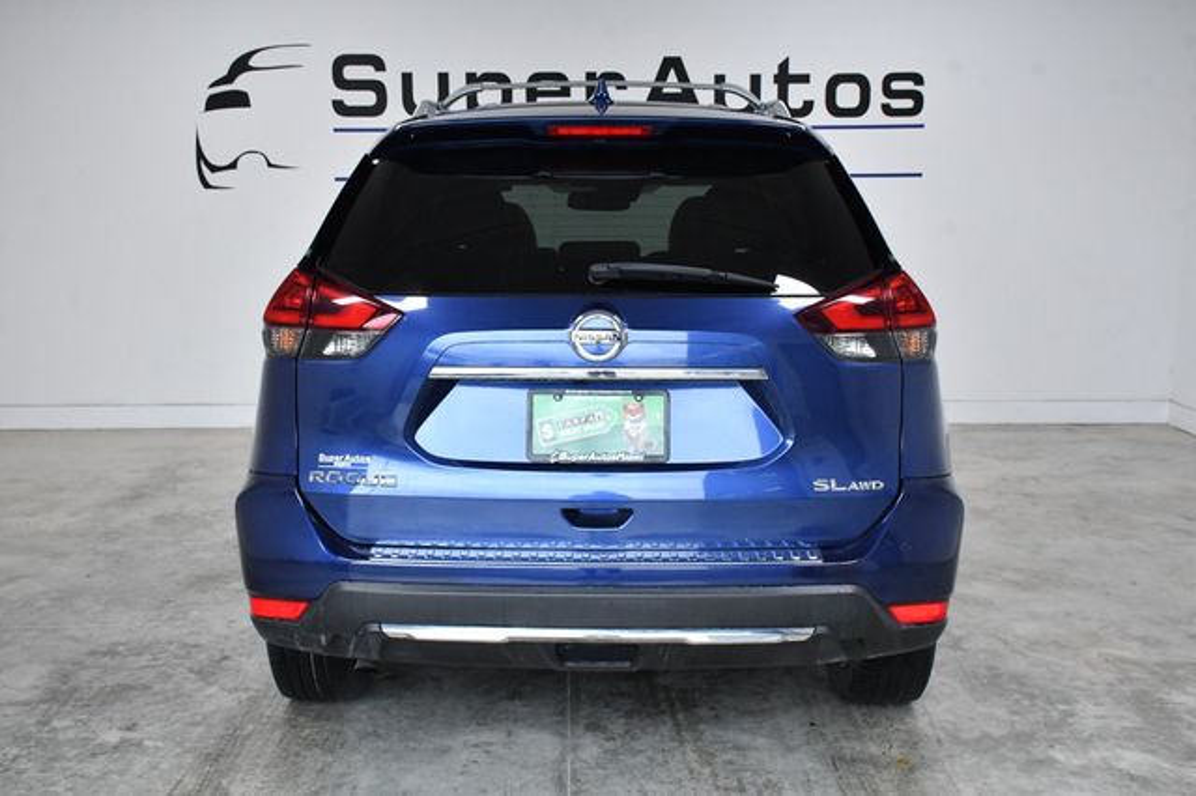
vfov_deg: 34.2
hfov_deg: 49.6
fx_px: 1295
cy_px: 398
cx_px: 598
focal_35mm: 39
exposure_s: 1/320
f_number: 9
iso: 2500
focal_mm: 26
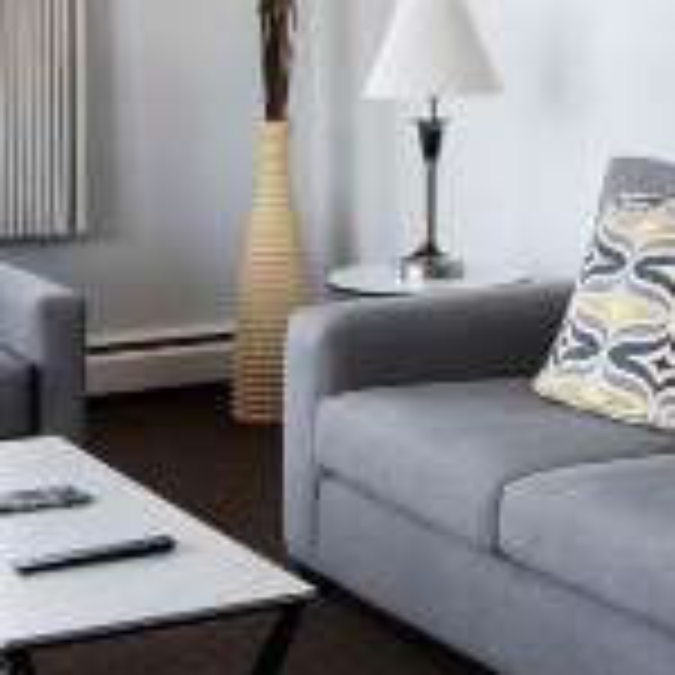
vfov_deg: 17.8
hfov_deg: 18.2
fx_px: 2096
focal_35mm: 95
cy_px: -4
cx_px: 504
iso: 100
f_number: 11
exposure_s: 1/10
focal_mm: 35
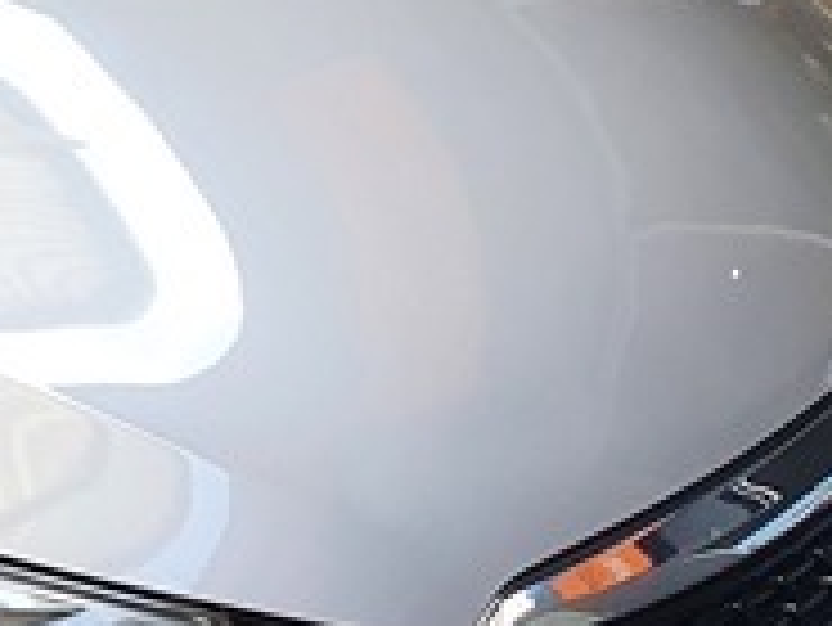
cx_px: -1079
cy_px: 234
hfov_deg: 11.6
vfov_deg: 10.3
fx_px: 3463
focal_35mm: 144
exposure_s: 1/100
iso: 80
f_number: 2.4
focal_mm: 4.32
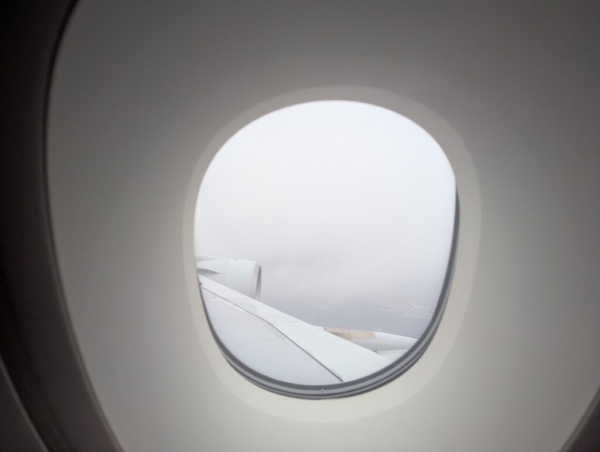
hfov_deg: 71.5
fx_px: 417
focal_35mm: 24
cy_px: 226
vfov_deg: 56.9
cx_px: 300
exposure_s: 1/275
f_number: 1.85
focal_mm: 6.81
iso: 211
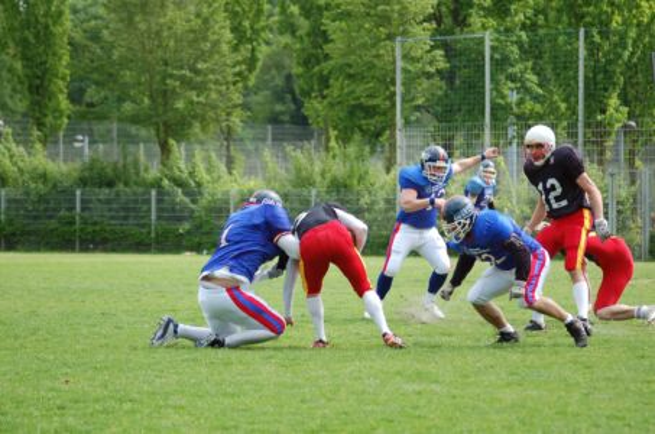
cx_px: 328
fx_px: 3268
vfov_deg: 7.6
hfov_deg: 11.4
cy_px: 217
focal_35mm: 180
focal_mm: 120
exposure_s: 1/1000
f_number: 4.2
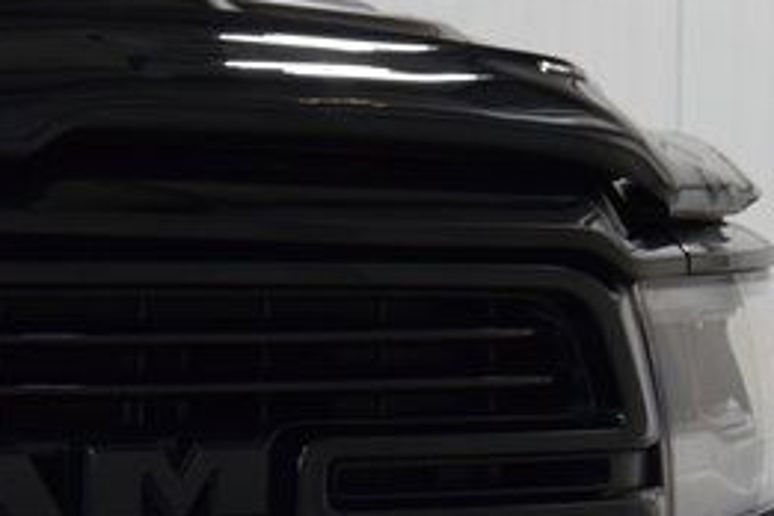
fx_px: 3956
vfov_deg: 7.4
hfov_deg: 11.0
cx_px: -80
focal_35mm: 184
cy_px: 446
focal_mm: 50
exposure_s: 1/60
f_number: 7.1
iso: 1600
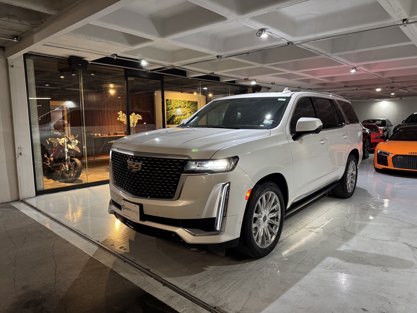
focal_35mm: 24
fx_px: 289
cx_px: 208
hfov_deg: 71.6
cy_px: 156
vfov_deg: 56.8
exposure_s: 1/60
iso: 400
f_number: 1.78
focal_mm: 6.76
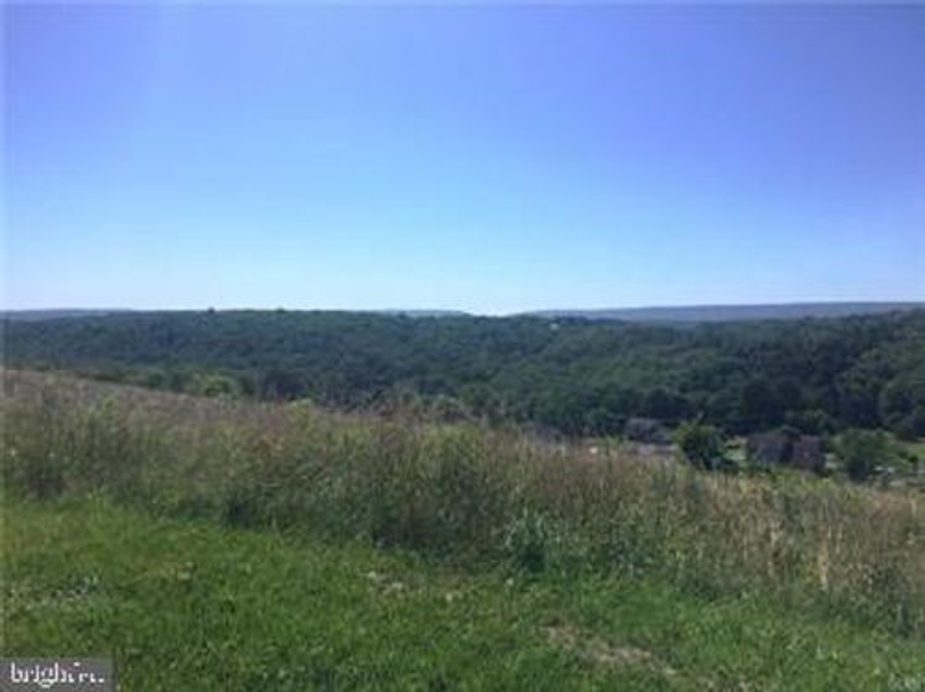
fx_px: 774
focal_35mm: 29
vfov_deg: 48.2
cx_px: 462
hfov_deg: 61.7
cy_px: 346
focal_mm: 4.15
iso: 32
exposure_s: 1/3300
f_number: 2.2
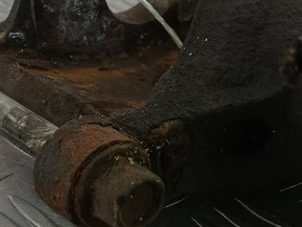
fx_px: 646
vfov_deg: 19.9
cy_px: 94
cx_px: 255
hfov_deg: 25.7
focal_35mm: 74
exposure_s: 1/100
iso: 144
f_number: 1.6
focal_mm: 4.11
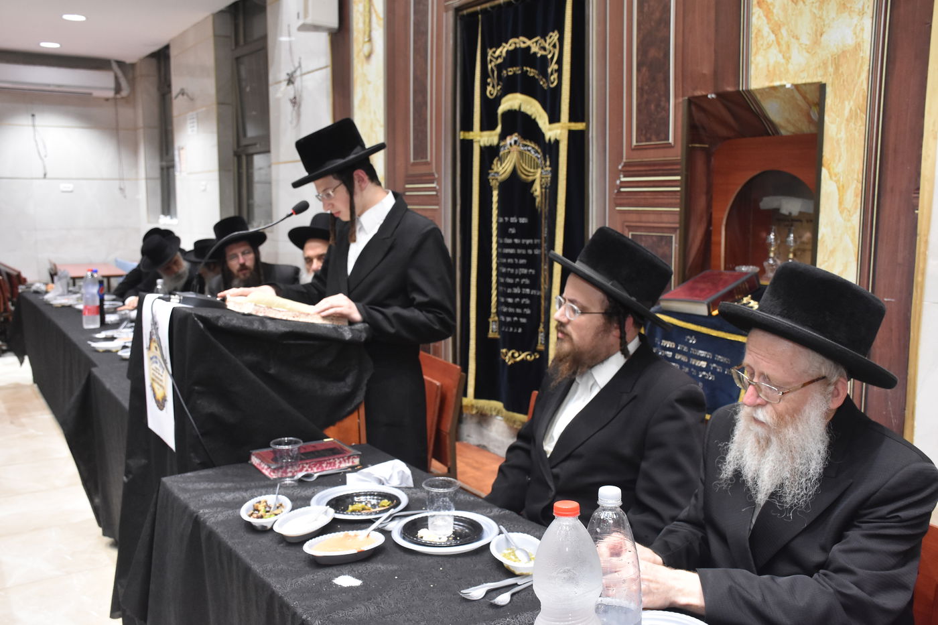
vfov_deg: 38.4
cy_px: 312
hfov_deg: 55.1
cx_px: 469
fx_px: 899
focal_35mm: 34
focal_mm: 23
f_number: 6.3
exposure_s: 1/60
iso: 1600
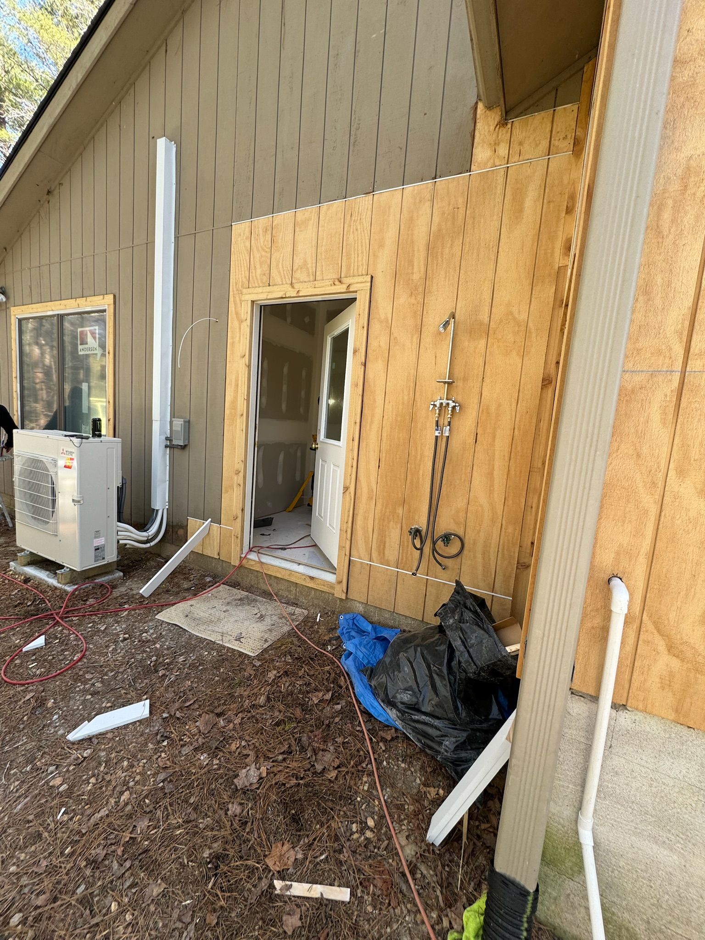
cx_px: 352
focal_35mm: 14
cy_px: 470
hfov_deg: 85.7
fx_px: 380
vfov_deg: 102.1
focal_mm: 2.22
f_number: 2.2
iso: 40
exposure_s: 1/99
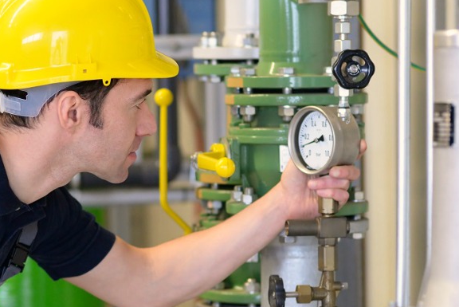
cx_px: 116
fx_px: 2258
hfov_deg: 11.6
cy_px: 226
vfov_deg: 7.8
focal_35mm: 177
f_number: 2.5
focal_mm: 85
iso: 2200
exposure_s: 1/200
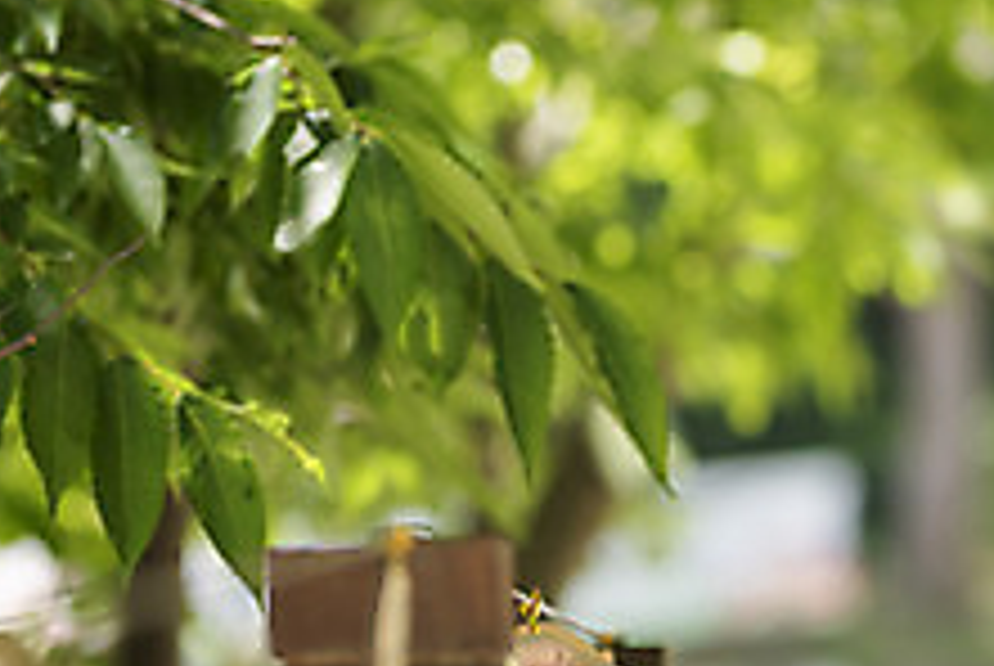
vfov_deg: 6.0
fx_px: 6359
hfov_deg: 8.9
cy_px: 720
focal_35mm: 230
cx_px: 1095
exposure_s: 1/500
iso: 100
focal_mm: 85
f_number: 2.2
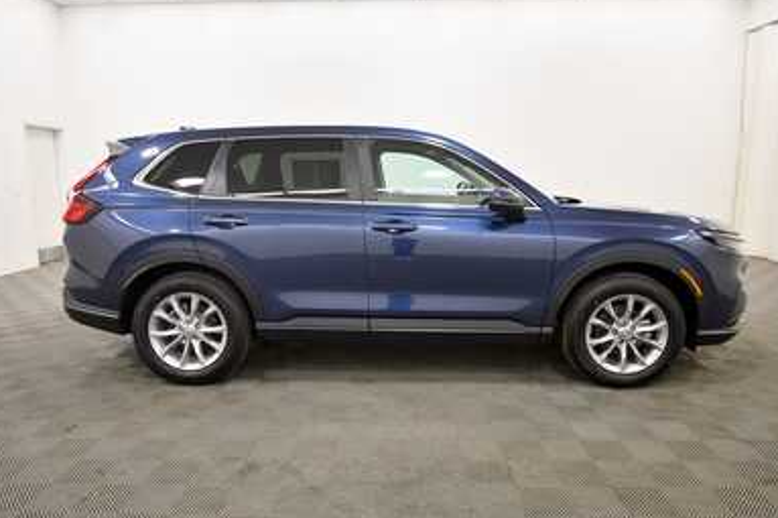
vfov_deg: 55.1
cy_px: 257
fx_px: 497
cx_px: 394
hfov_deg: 76.1
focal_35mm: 23
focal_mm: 15
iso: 1000
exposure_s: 1/125
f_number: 5.3
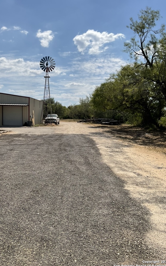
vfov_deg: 61.2
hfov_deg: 40.5
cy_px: 134
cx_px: 70
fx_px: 224
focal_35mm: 31
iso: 16
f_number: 1.8
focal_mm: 3
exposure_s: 1/3788
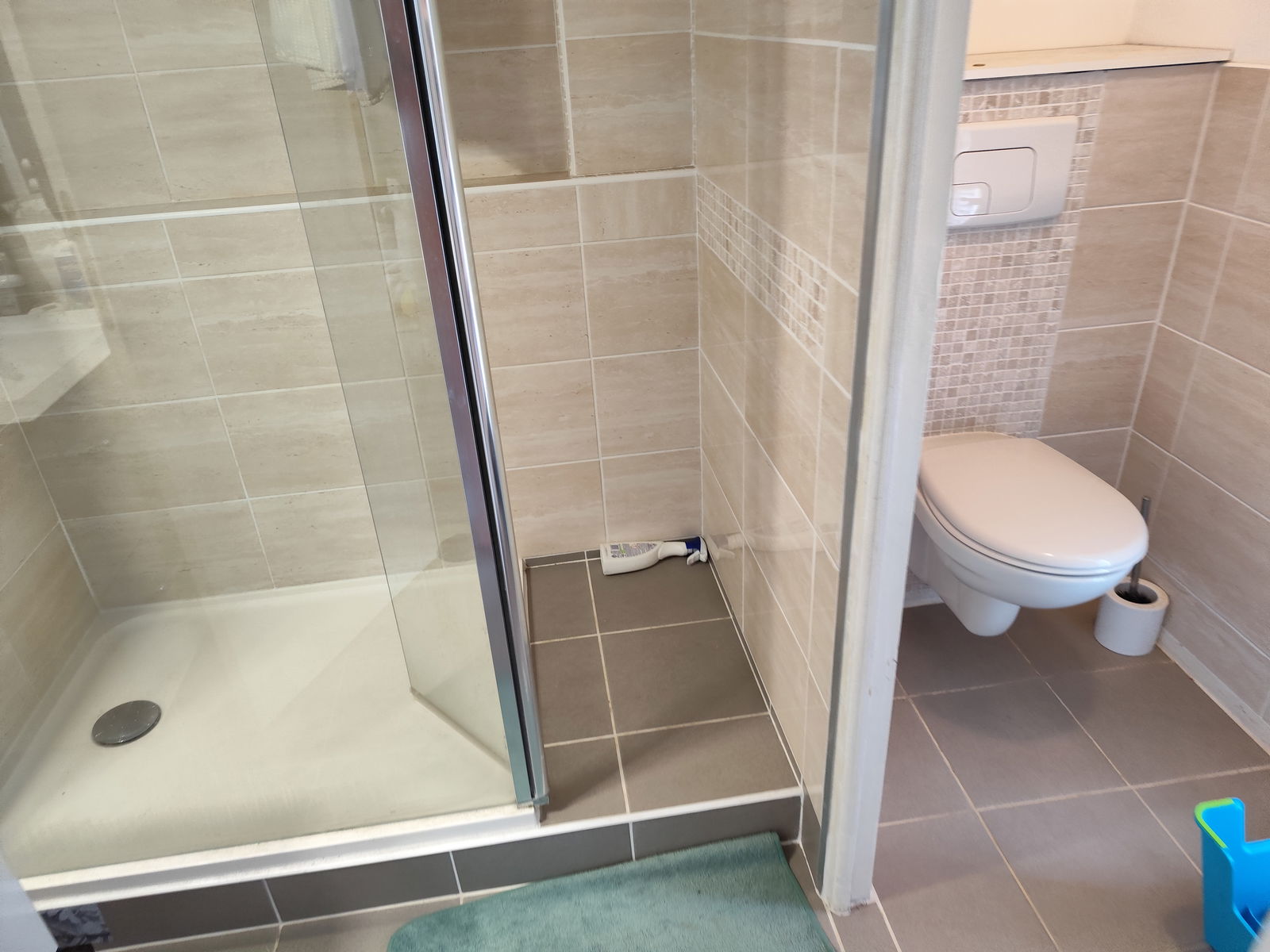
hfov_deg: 73.9
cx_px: 635
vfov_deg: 58.9
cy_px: 476
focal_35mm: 23
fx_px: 844
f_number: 1.65
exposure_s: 1/50
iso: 800
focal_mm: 6.14
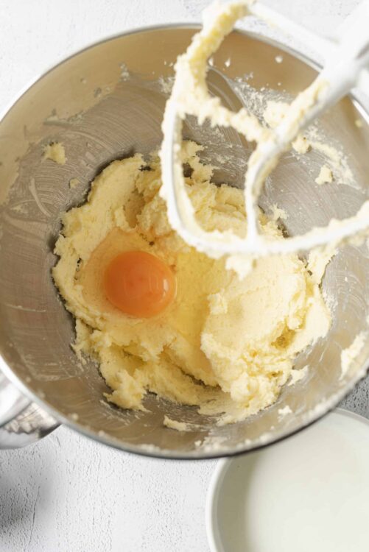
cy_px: 276
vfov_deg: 39.6
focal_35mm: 50
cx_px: 184
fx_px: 768
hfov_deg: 27.0
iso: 200
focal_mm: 50
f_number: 5.6
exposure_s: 1/8
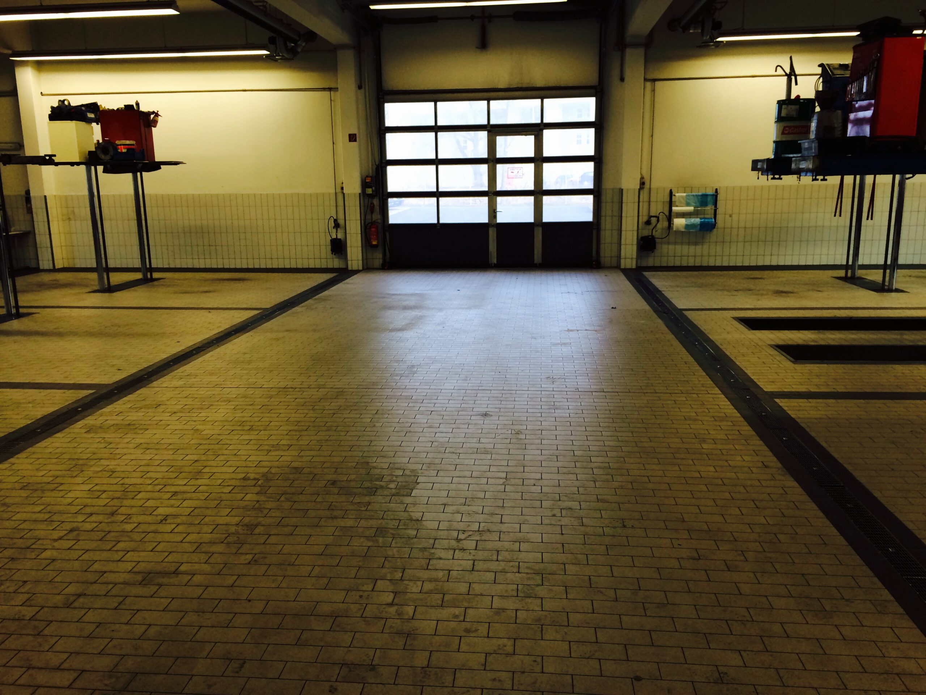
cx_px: 463
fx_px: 776
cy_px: 348
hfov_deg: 61.7
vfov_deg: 48.2
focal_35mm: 29
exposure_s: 1/40
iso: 40
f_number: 2.2
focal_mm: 4.15
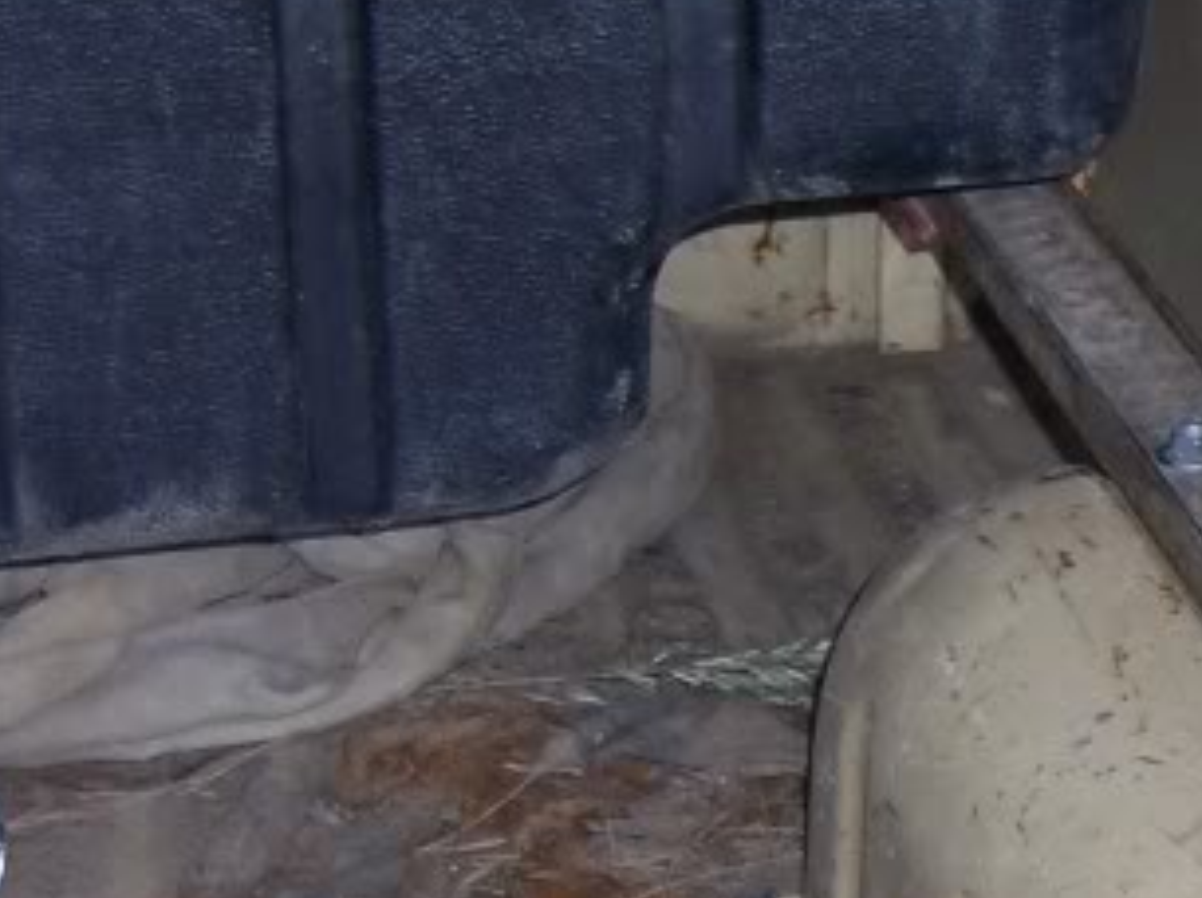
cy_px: 1142
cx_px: 1533
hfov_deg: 15.6
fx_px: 4197
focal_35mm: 121
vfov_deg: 11.9
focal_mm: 6.2
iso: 80
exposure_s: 1/60
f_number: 2.8
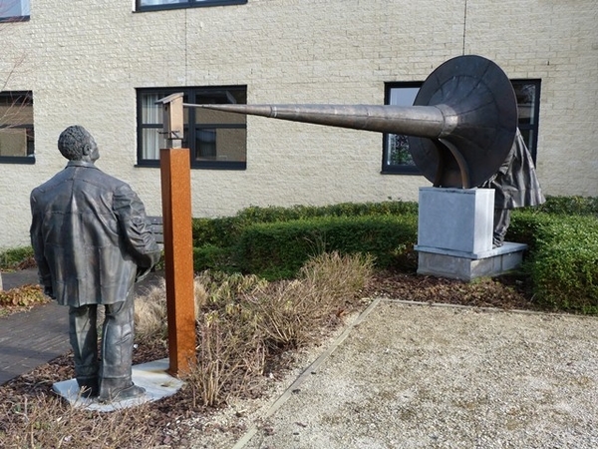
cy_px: 224
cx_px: 299
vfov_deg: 42.9
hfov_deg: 55.4
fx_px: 570
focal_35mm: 33
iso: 80
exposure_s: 1/125
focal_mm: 5.9
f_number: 4
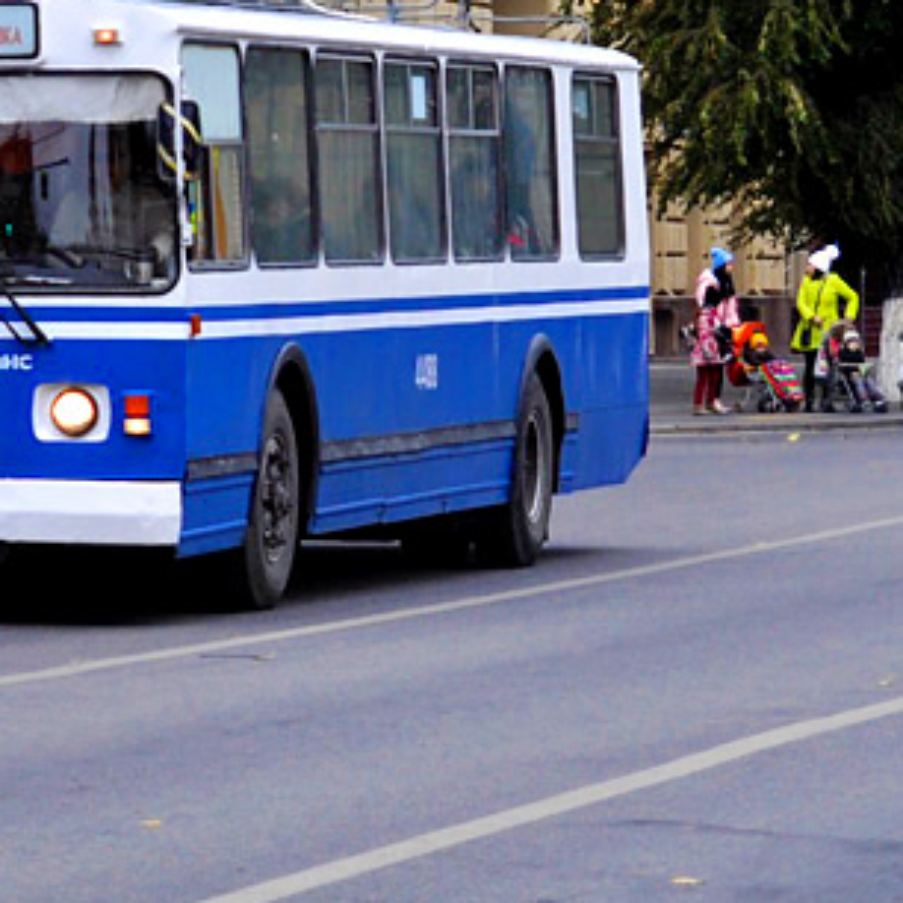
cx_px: 89
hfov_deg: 6.4
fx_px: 8106
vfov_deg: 6.3
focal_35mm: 275
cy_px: -229
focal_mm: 55
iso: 200
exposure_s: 1/320
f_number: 6.3
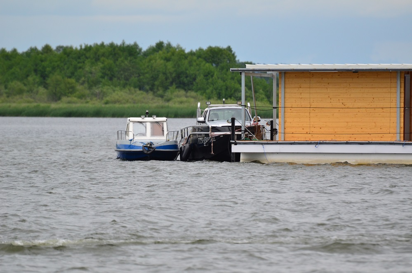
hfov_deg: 4.6
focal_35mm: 450
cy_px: 136
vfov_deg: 3.0
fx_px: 5138
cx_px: 206
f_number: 5.6
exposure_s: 1/2500
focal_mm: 300
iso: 640
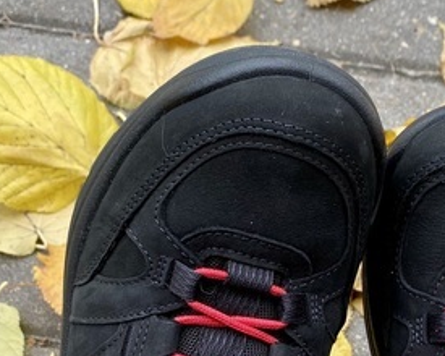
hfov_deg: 26.3
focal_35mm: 71
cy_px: 406
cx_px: 354
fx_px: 935
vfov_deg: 20.4
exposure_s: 1/122
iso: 50
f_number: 1.8
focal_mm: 4.25
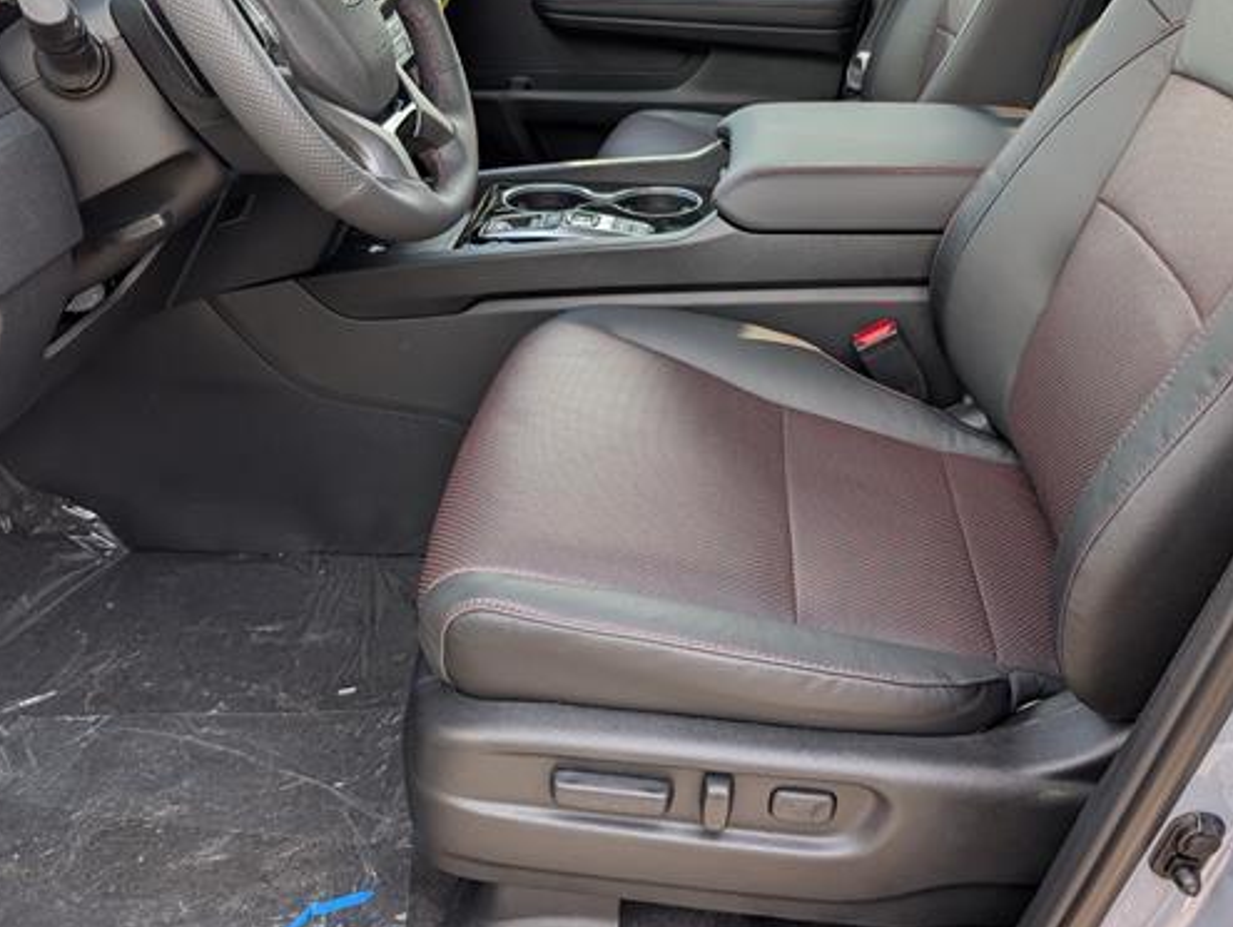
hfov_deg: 58.0
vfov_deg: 45.3
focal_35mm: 31
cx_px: 717
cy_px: 374
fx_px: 1105
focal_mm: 6.9
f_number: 1.68
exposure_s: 1/74.6
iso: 24
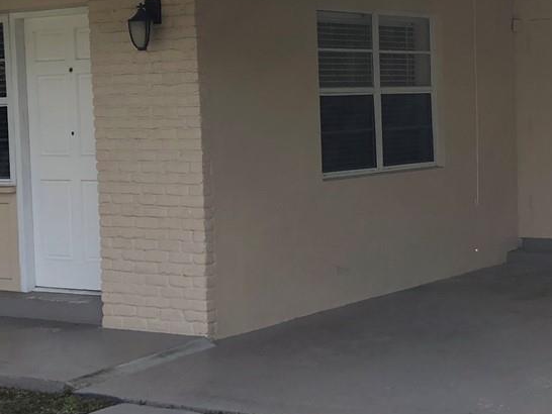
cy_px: 195
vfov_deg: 18.0
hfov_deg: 23.8
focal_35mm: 82
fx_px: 1308
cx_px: 291
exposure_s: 1/1453
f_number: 1.8
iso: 20
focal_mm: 3.99
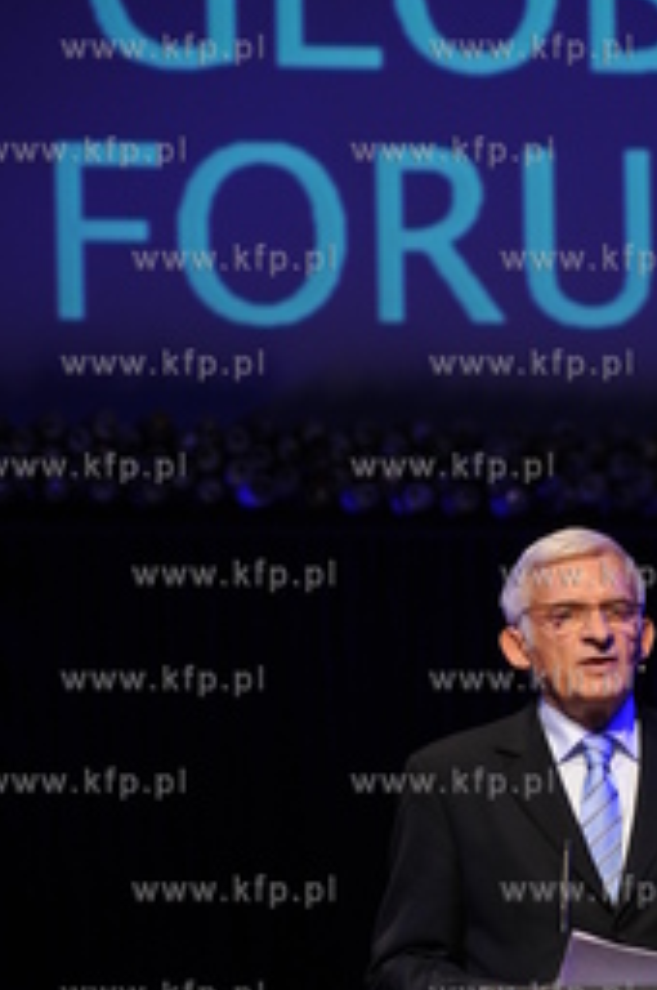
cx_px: 479
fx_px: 5791
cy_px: 568
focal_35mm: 211
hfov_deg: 6.5
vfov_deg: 9.8
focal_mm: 135
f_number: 4
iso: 800
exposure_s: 1/125
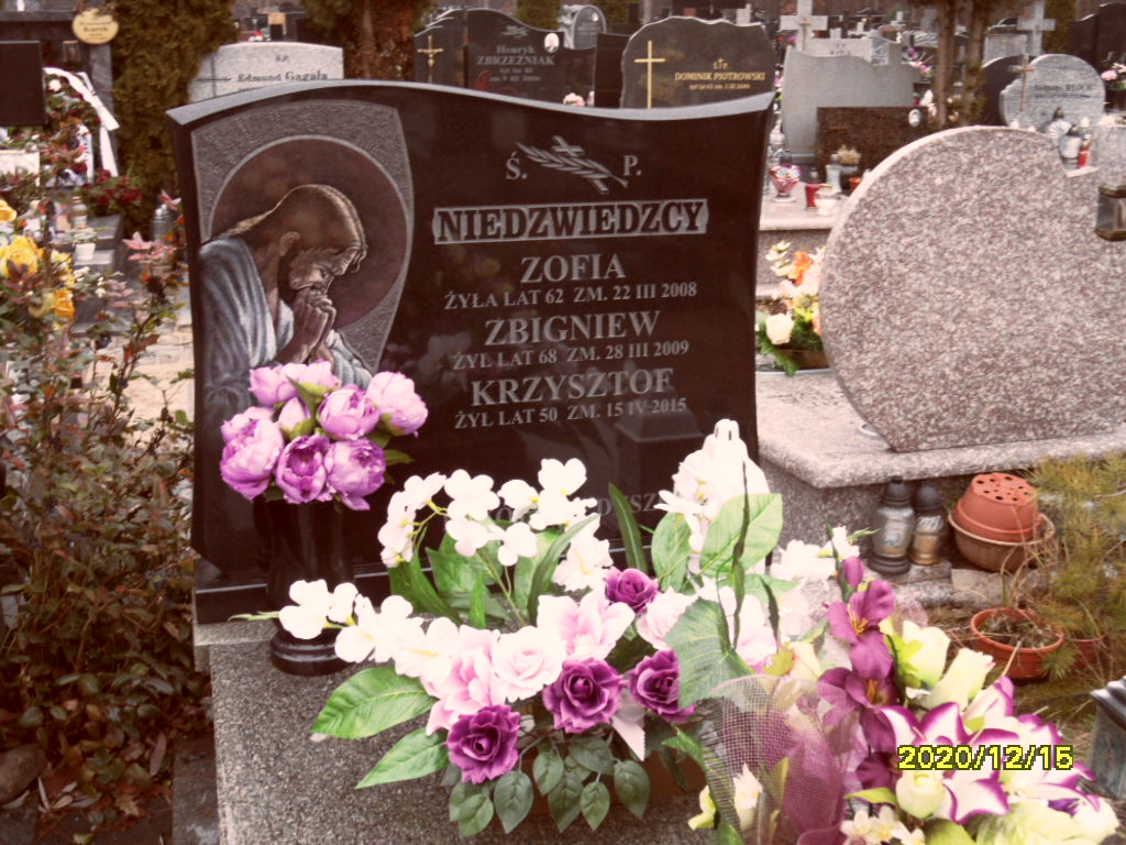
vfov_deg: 36.0
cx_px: 563
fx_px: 1301
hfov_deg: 46.8
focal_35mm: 40
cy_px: 422
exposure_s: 1/45
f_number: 3.6
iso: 120
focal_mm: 6.5
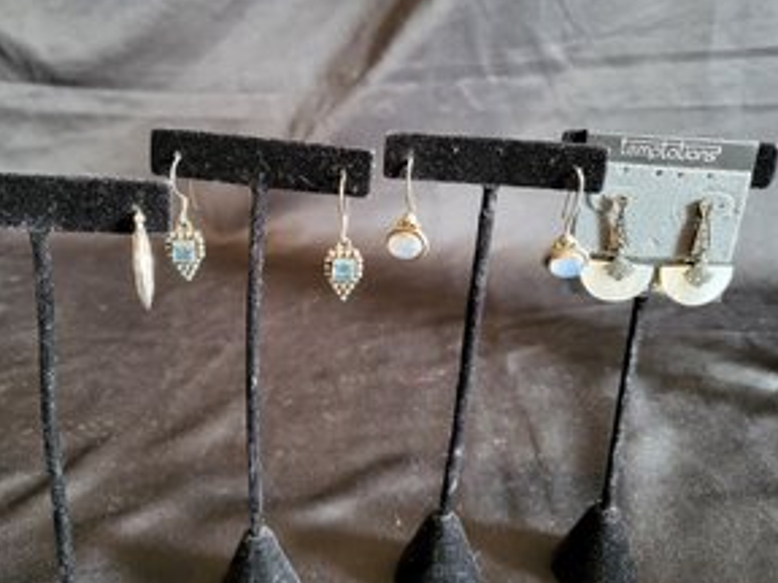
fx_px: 697
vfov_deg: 45.4
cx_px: 323
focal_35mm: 31
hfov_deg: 58.0
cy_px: 260
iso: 640
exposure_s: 1/30
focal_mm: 4.25
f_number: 1.8
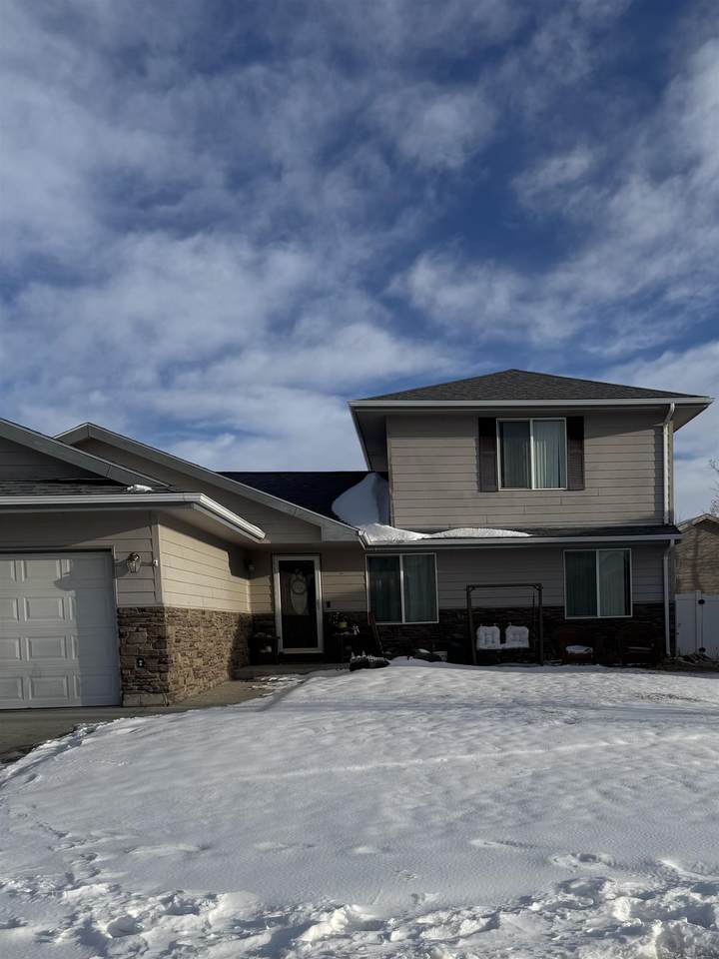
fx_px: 665
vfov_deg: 71.6
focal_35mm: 24
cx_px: 360
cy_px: 480
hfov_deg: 56.8
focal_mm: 6.76
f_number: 1.78
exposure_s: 1/7937
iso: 80
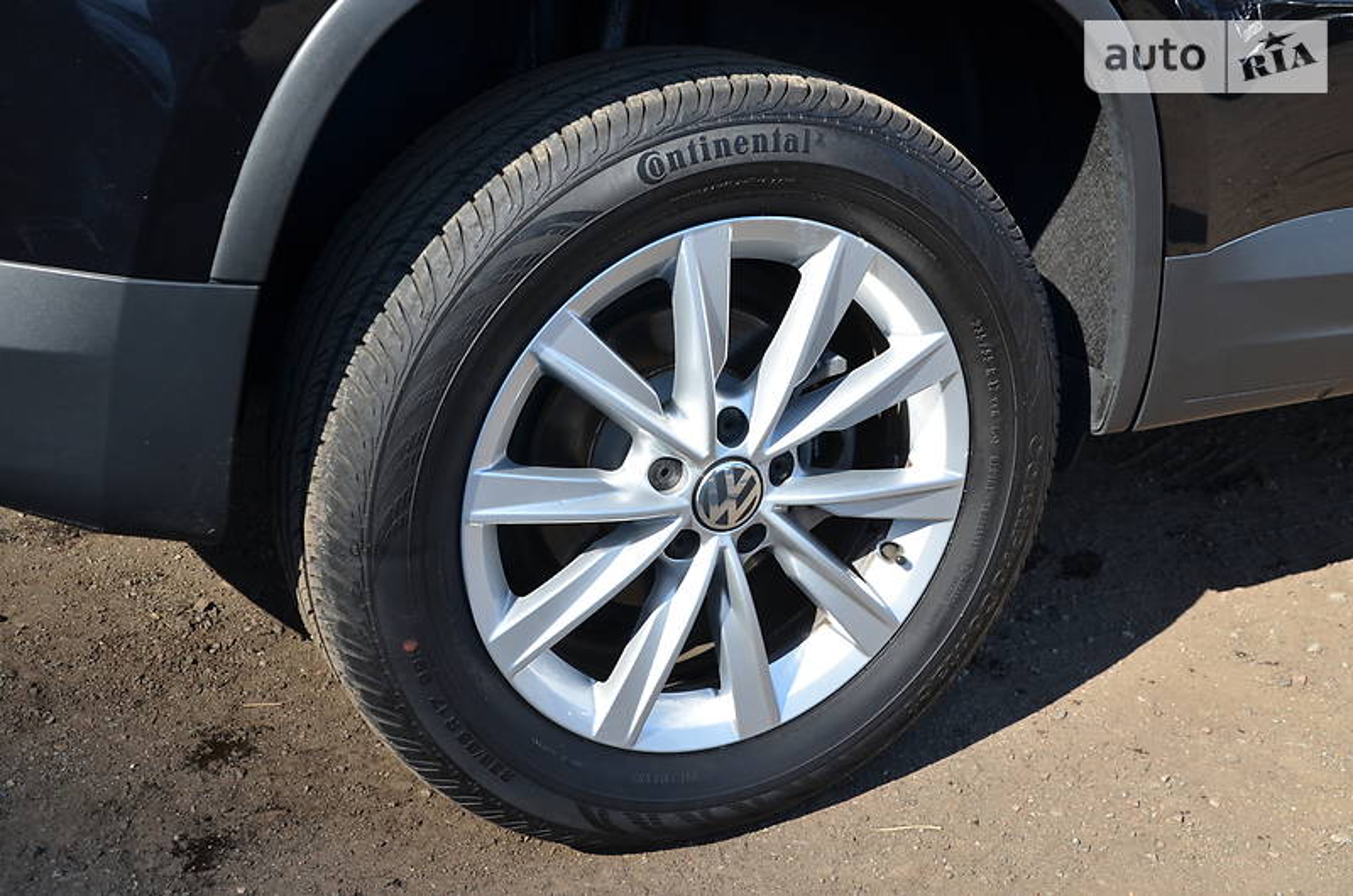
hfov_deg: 46.5
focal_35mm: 42
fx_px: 1575
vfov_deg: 31.8
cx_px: 676
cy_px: 448
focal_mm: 28
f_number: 8
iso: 200
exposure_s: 1/250
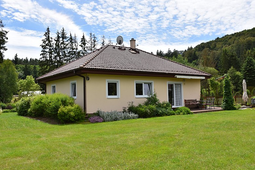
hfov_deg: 55.8
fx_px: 241
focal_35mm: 34
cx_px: 126
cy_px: 83
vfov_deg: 38.9
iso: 100
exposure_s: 1/200
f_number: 11
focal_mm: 22
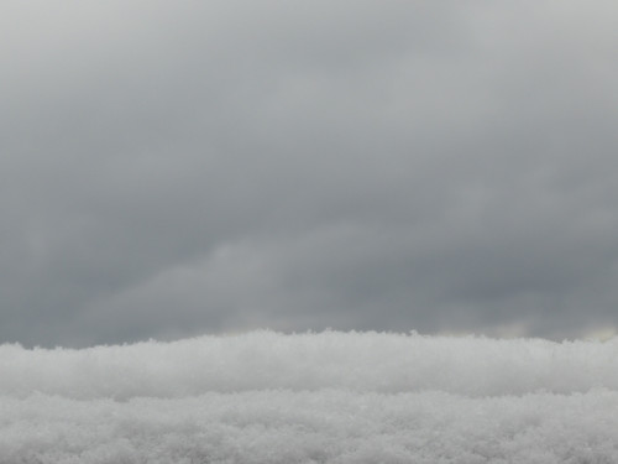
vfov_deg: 15.1
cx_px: 309
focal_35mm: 98
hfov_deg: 20.0
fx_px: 1750
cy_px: 232
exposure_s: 1/125
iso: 80
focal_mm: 17.4
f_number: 5.7
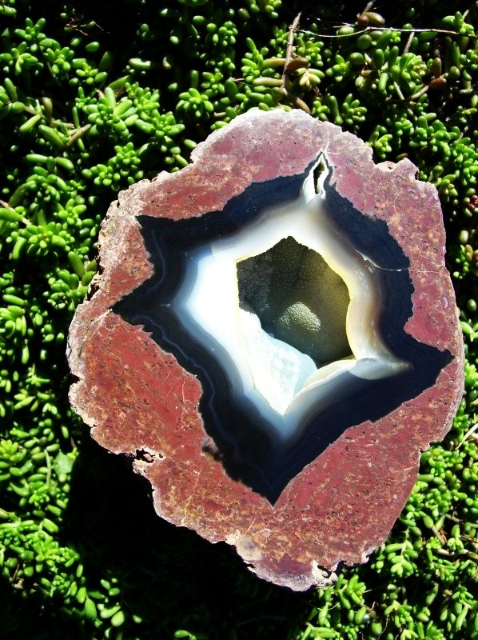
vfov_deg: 54.0
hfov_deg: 41.7
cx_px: 239
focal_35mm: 34
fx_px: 627
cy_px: 320
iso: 80
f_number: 2.7
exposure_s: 1/500
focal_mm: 5.6
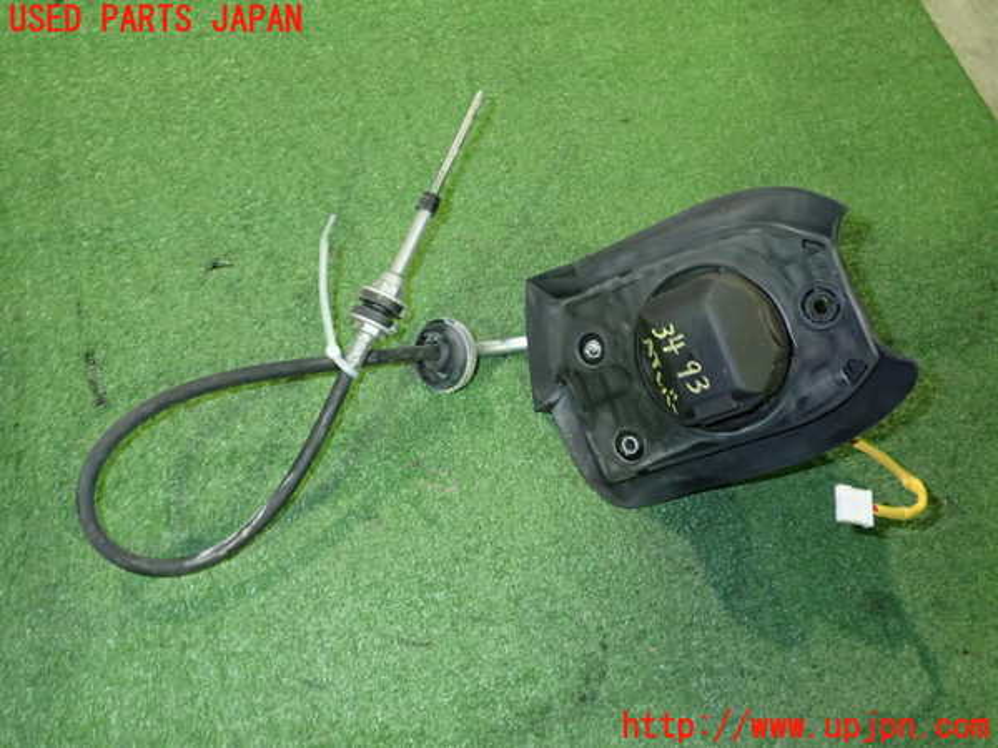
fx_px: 865
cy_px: 374
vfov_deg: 46.8
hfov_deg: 60.0
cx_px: 499
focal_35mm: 30
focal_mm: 5.4
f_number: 6.3
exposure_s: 1/4
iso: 500
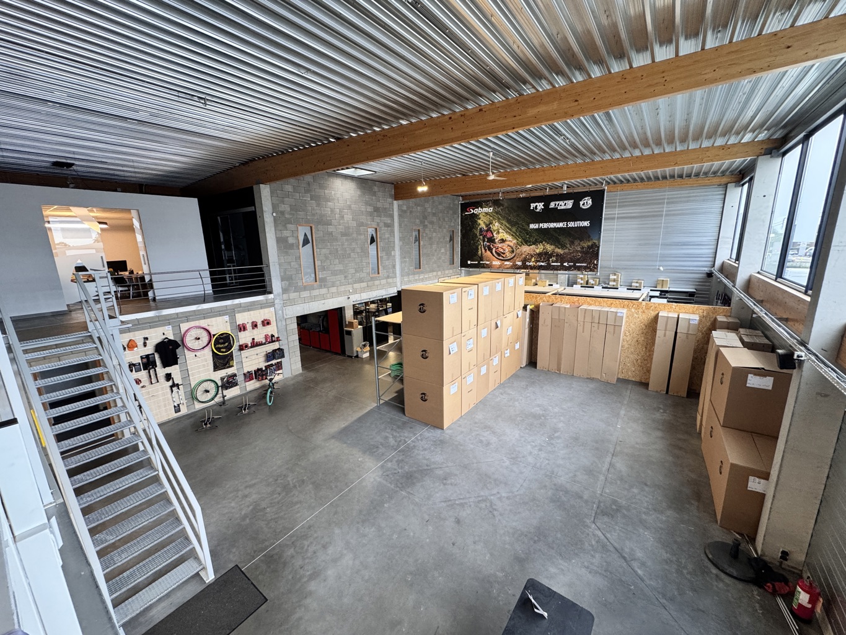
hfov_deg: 102.1
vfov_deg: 85.7
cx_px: 423
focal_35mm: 14
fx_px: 342
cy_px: 318
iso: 200
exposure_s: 1/100
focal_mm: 2.22
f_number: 2.2
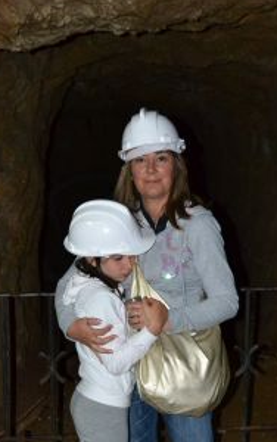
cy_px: 290
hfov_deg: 23.6
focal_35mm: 55
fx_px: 663
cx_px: 130
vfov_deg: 36.5
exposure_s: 1/60
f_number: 3.8
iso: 3200
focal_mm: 24
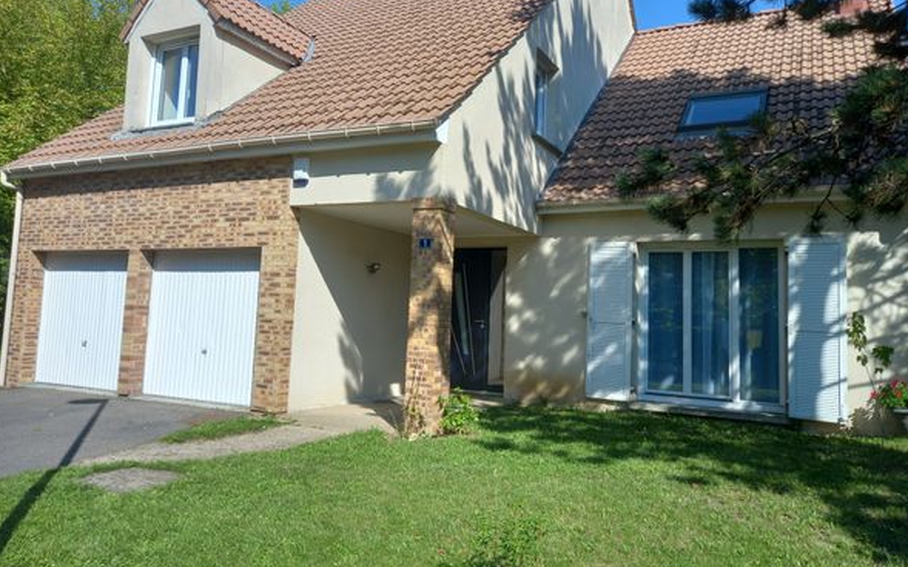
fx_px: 668
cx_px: 456
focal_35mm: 27
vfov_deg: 46.0
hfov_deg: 68.4
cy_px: 260
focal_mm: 4.6
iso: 25
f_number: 2
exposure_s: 1/613
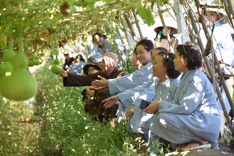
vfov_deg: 11.4
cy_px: 78
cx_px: 117
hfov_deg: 17.1
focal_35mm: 120
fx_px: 780
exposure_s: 1/320
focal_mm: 120
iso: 400
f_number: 4.5
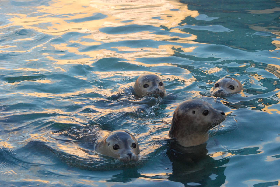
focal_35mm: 105
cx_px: 140
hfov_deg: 19.4
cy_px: 94
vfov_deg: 13.1
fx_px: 818
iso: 1000
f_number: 5.6
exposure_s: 1/500
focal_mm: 70
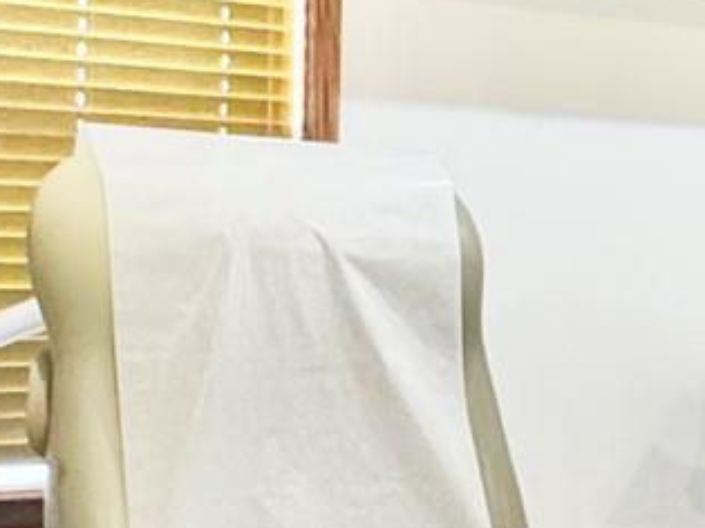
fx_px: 1853
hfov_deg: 19.3
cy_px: 255
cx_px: 1009
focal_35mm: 91
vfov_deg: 16.2
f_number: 2.2
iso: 500
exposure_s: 1/60
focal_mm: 2.22
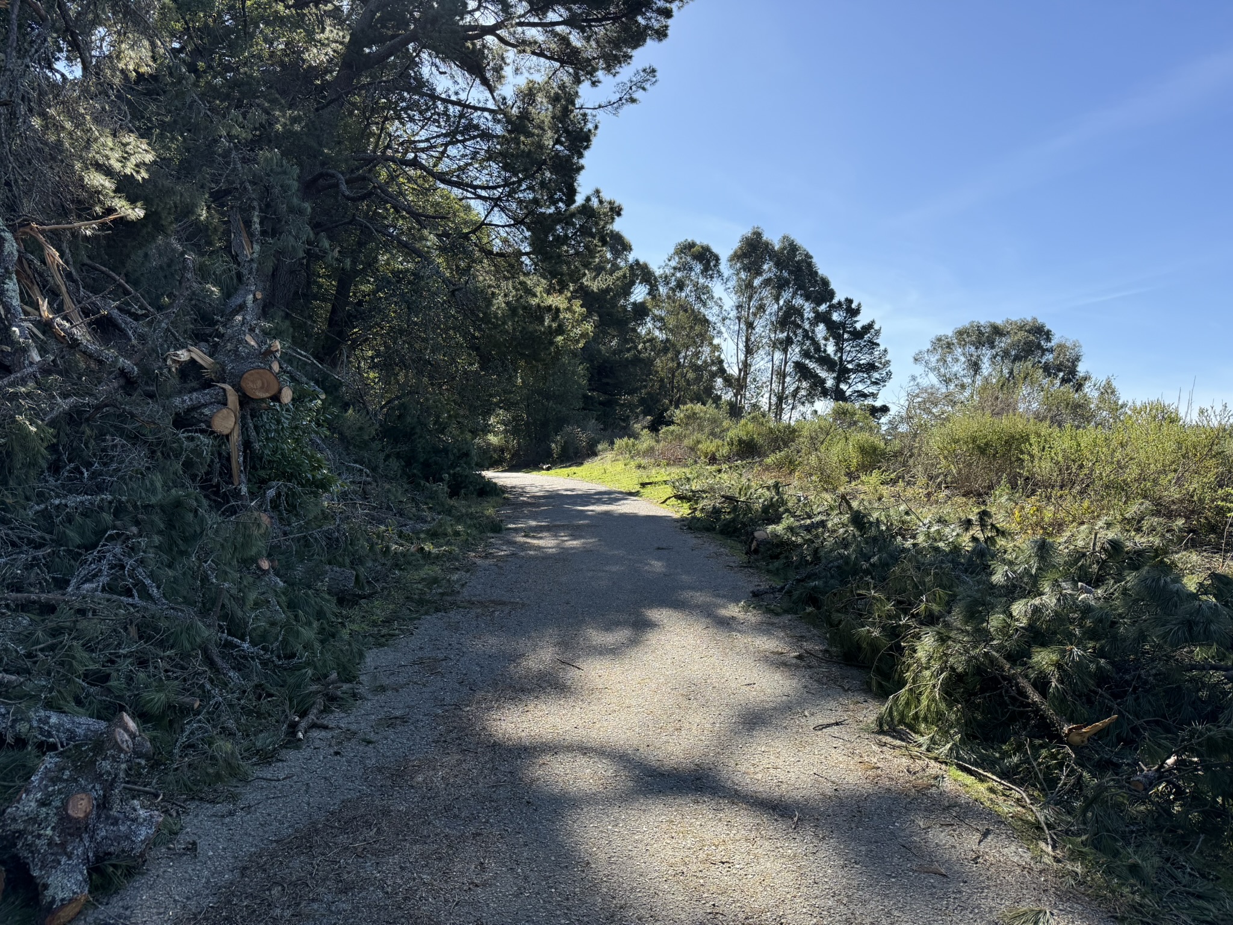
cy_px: 462
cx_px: 616
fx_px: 855
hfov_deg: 71.6
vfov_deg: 56.8
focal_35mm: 24
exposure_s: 1/2445
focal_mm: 6.76
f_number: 1.78
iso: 100
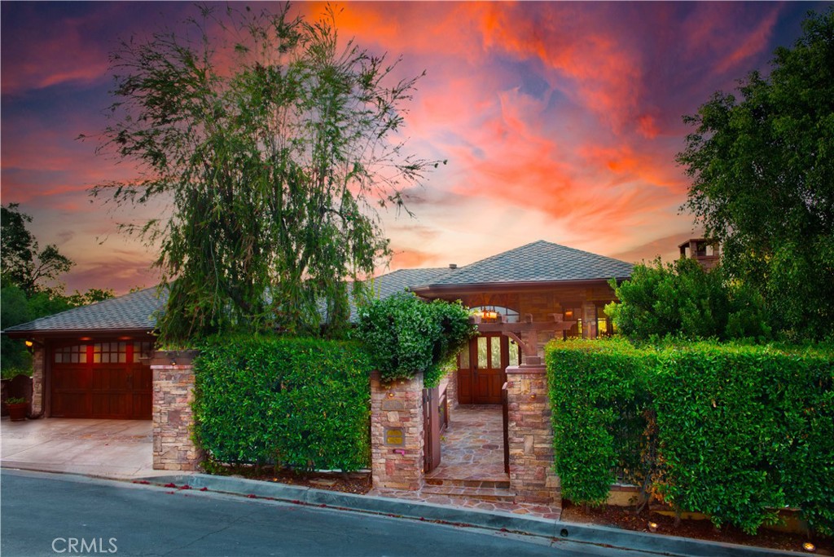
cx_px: 417
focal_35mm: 27
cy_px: 278
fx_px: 626
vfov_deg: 47.9
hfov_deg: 67.4
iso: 200
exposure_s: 1/60
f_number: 8
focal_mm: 27
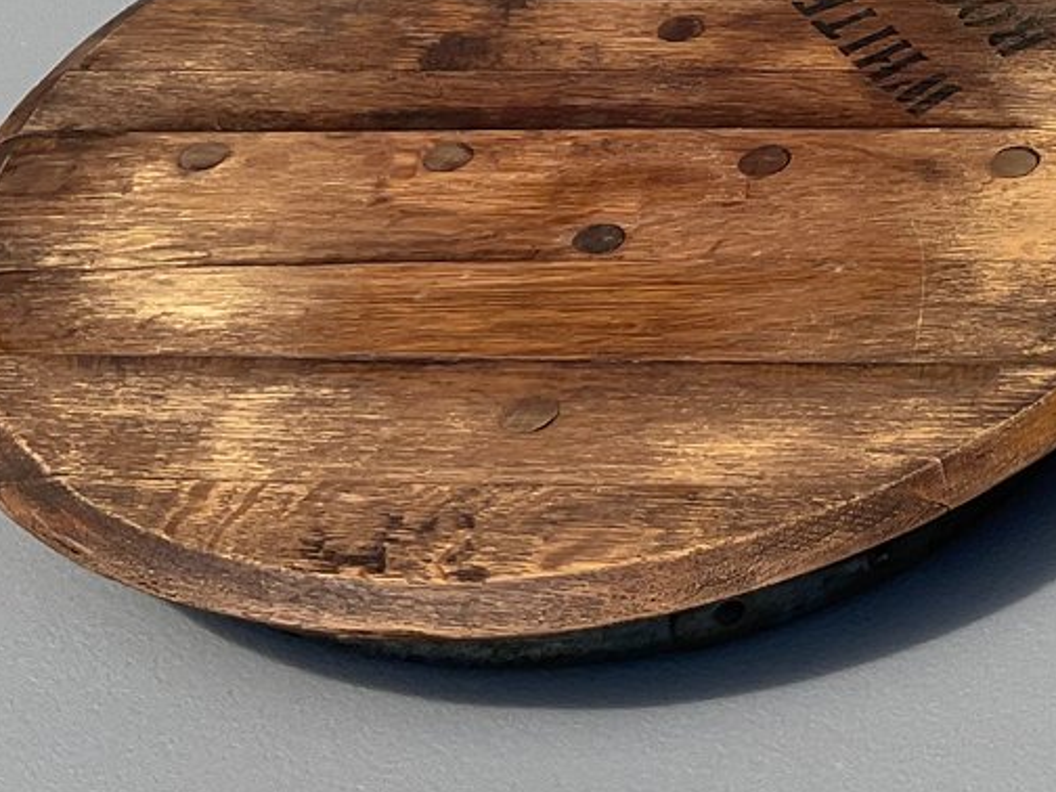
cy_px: -93
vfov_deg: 16.4
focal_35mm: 87
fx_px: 2654
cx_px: 1338
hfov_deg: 20.7
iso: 16
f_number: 1.8
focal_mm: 3
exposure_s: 1/1786
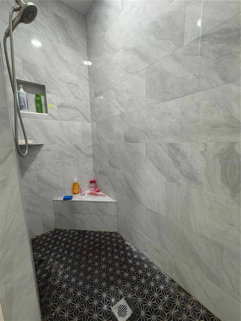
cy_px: 160
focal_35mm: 14
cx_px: 120
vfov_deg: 102.1
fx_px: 130
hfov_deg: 85.7
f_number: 2.2
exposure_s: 1/60
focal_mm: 2.22
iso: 200
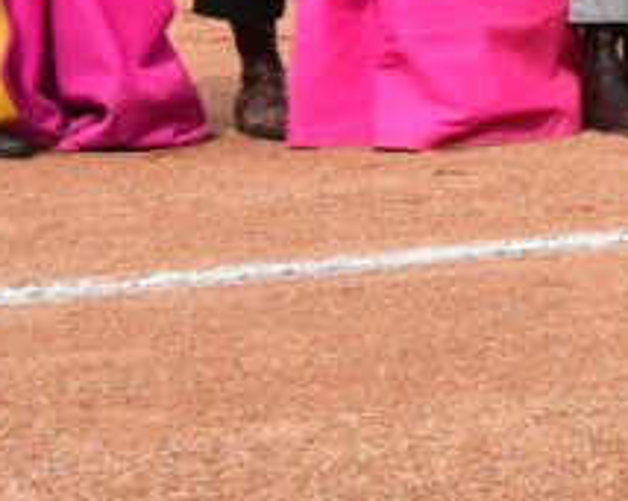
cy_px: -338
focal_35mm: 185
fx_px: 3437
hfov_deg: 9.2
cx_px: 1605
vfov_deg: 8.1
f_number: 13
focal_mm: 22
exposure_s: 1/640
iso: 1250
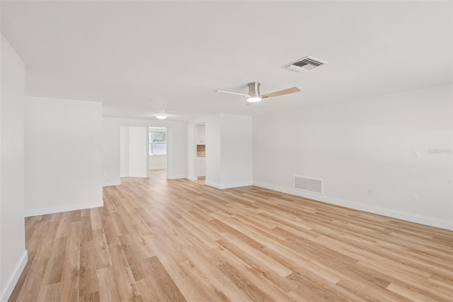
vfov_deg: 73.7
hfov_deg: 96.7
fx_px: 201
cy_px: 151
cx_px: 226
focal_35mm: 16
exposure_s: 1/25
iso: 400
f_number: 8
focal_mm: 16
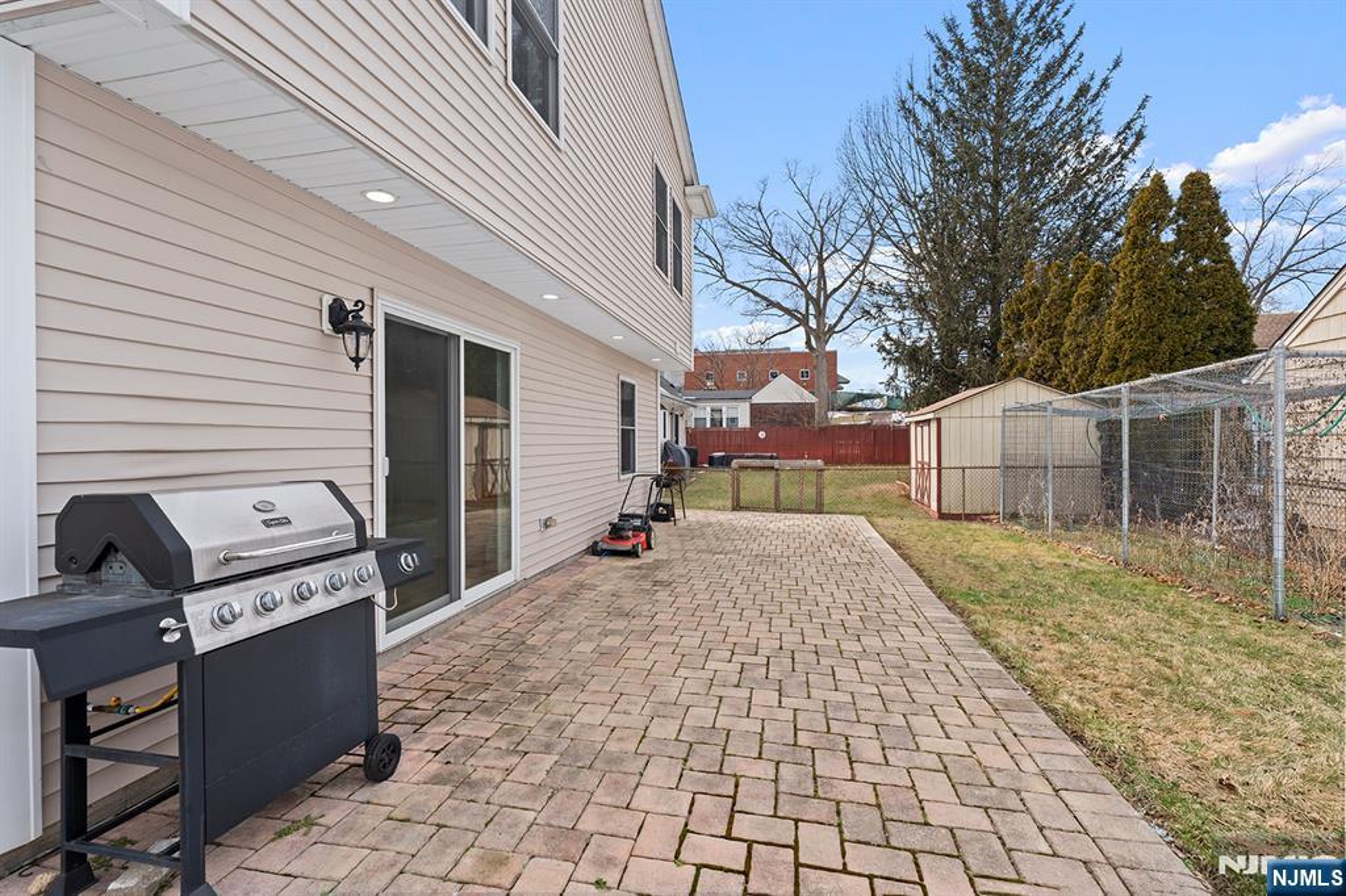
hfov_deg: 96.8
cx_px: 673
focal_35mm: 16
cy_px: 448
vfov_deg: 73.7
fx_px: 598
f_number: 8
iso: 100
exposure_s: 1/250
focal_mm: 16
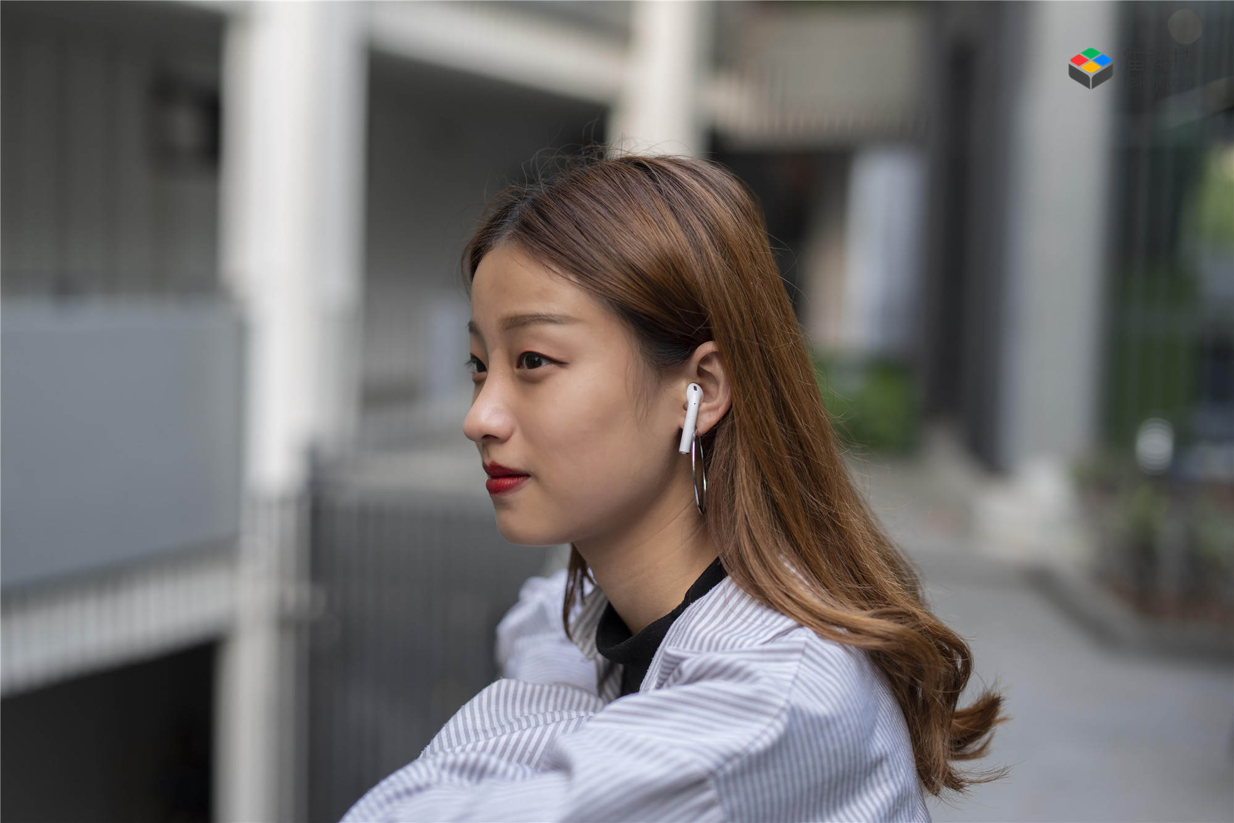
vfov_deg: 27.0
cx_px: 617
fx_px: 1714
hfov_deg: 39.6
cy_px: 412
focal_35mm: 50
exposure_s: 1/200
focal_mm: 50
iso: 100
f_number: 2
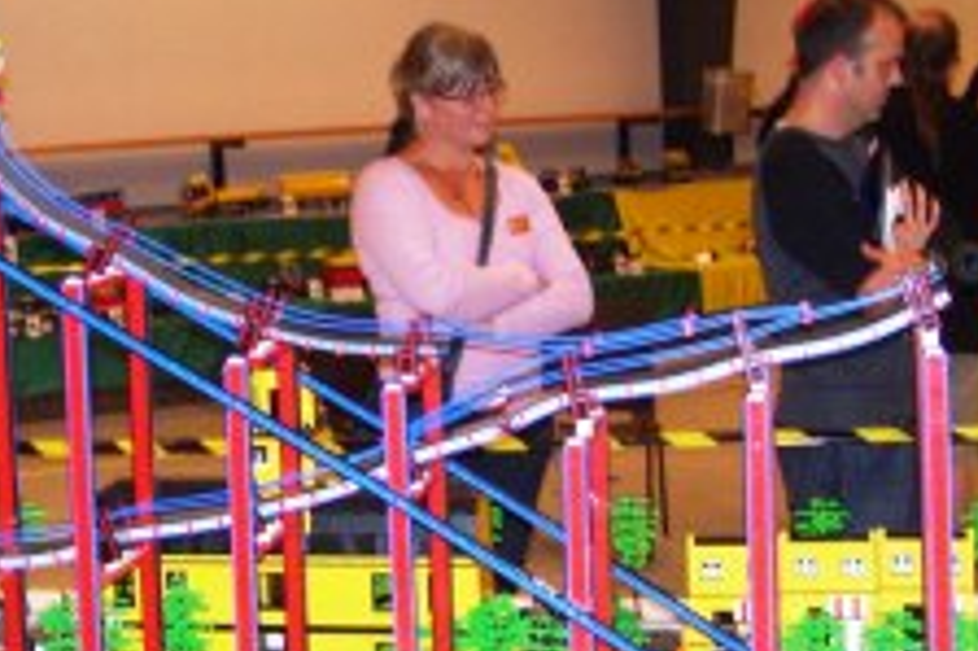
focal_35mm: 75
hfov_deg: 26.6
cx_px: 223
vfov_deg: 18.2
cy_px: 306
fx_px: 2036
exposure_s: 1/60
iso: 200
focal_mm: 6
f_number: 2.7
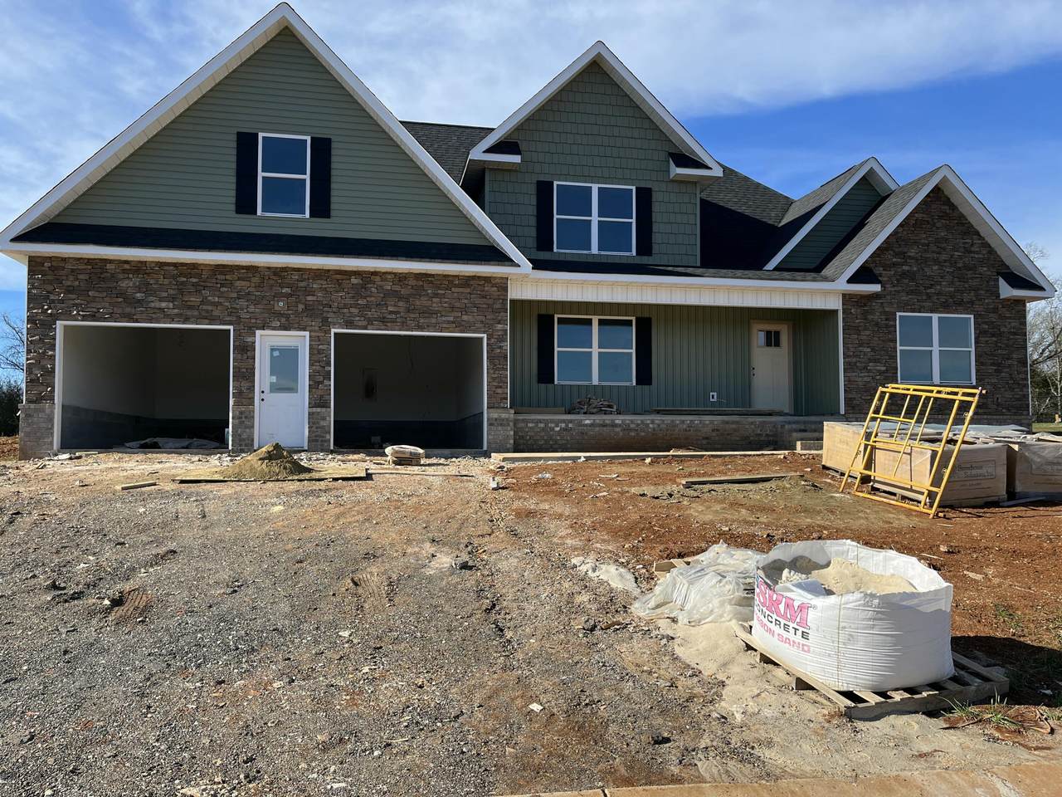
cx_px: 531
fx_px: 798
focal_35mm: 26
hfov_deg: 67.3
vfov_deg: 53.1
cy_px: 398
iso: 50
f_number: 1.6
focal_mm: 5.1
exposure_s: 1/2513
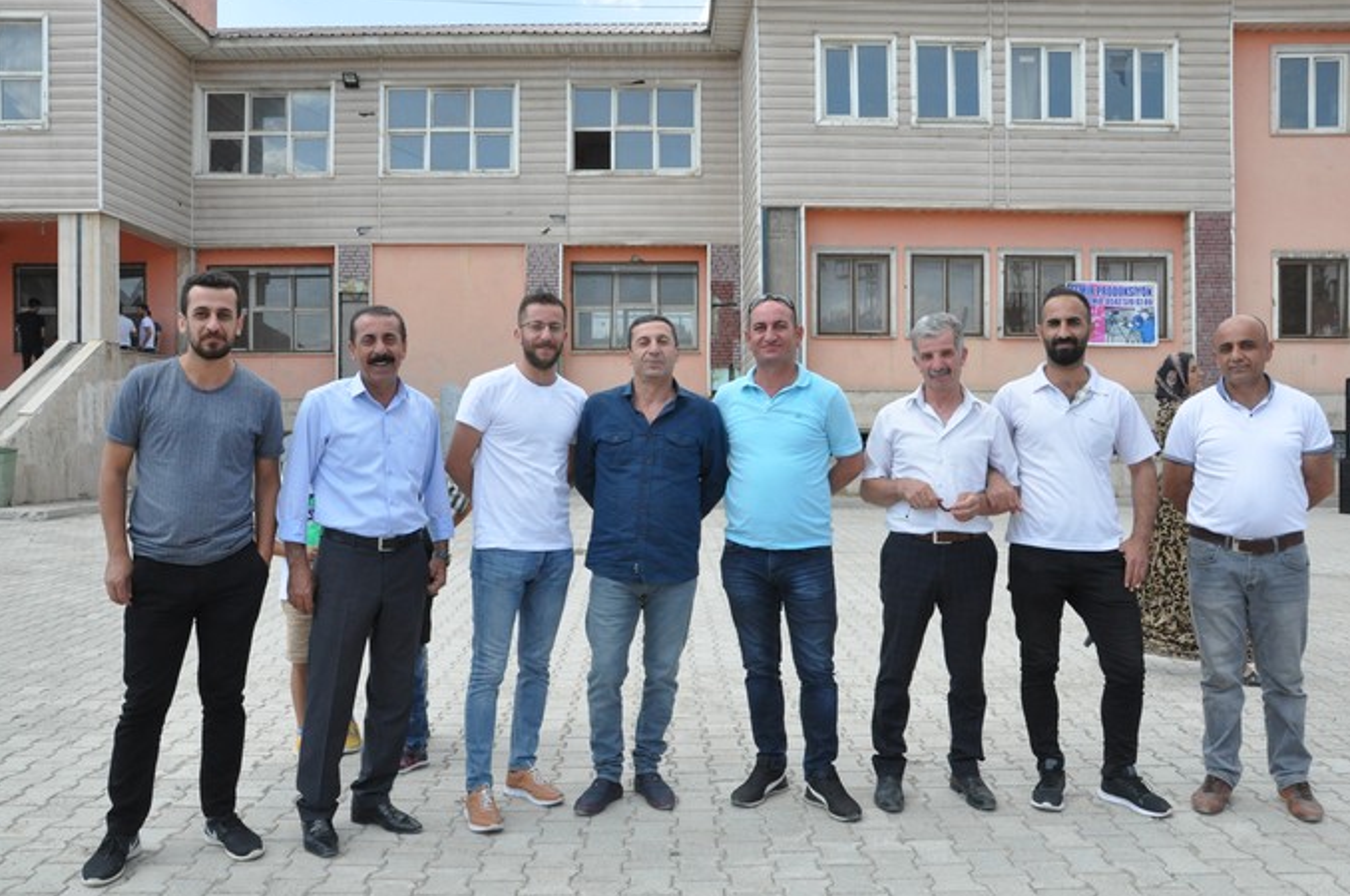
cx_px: 659
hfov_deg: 58.0
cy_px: 451
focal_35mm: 33
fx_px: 1218
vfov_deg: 40.4
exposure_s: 1/640
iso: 1250
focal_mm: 21
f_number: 13
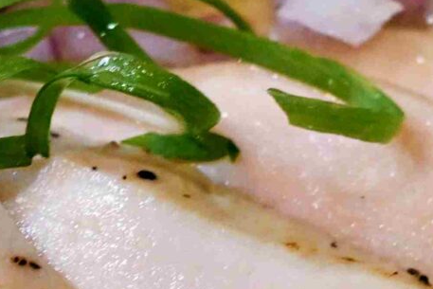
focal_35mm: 420
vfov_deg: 3.3
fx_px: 5053
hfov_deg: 4.9
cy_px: 360
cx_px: 47
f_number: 3.2
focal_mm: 50
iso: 1800
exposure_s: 1/200
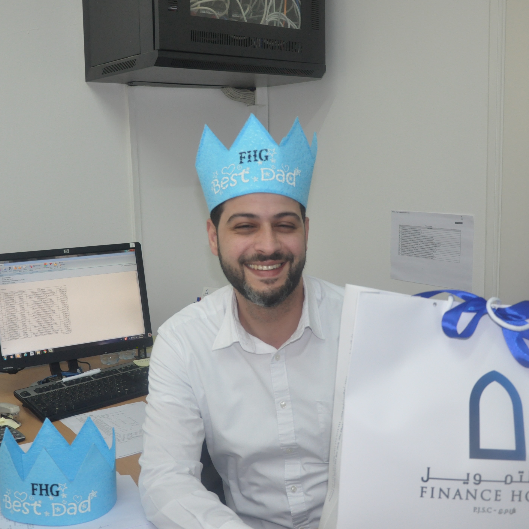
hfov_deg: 41.2
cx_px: 235
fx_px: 703
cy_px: 263
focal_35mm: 41
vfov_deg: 41.3
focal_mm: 21
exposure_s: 1/60
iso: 800
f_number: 4
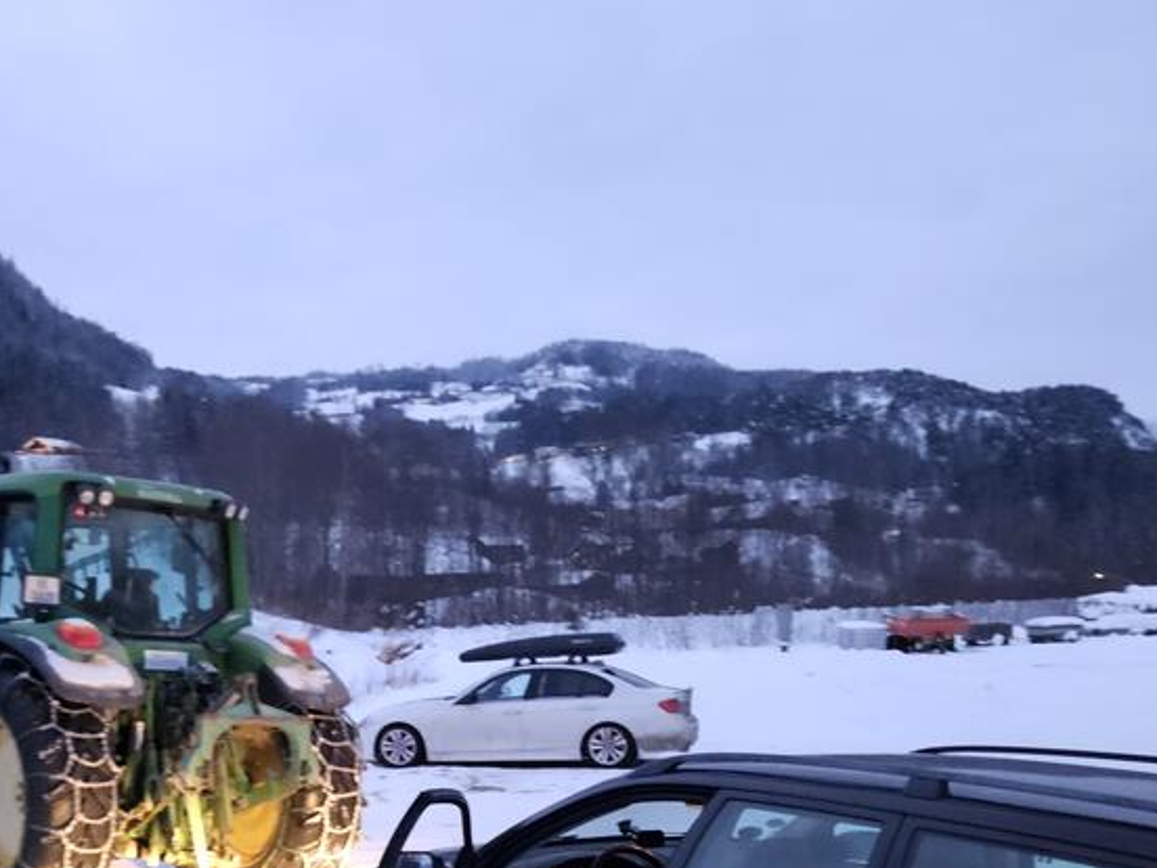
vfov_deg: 28.9
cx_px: 384
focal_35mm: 48
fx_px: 1604
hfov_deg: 39.2
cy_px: 799
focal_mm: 5.4
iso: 800
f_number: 1.8
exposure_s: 1/25
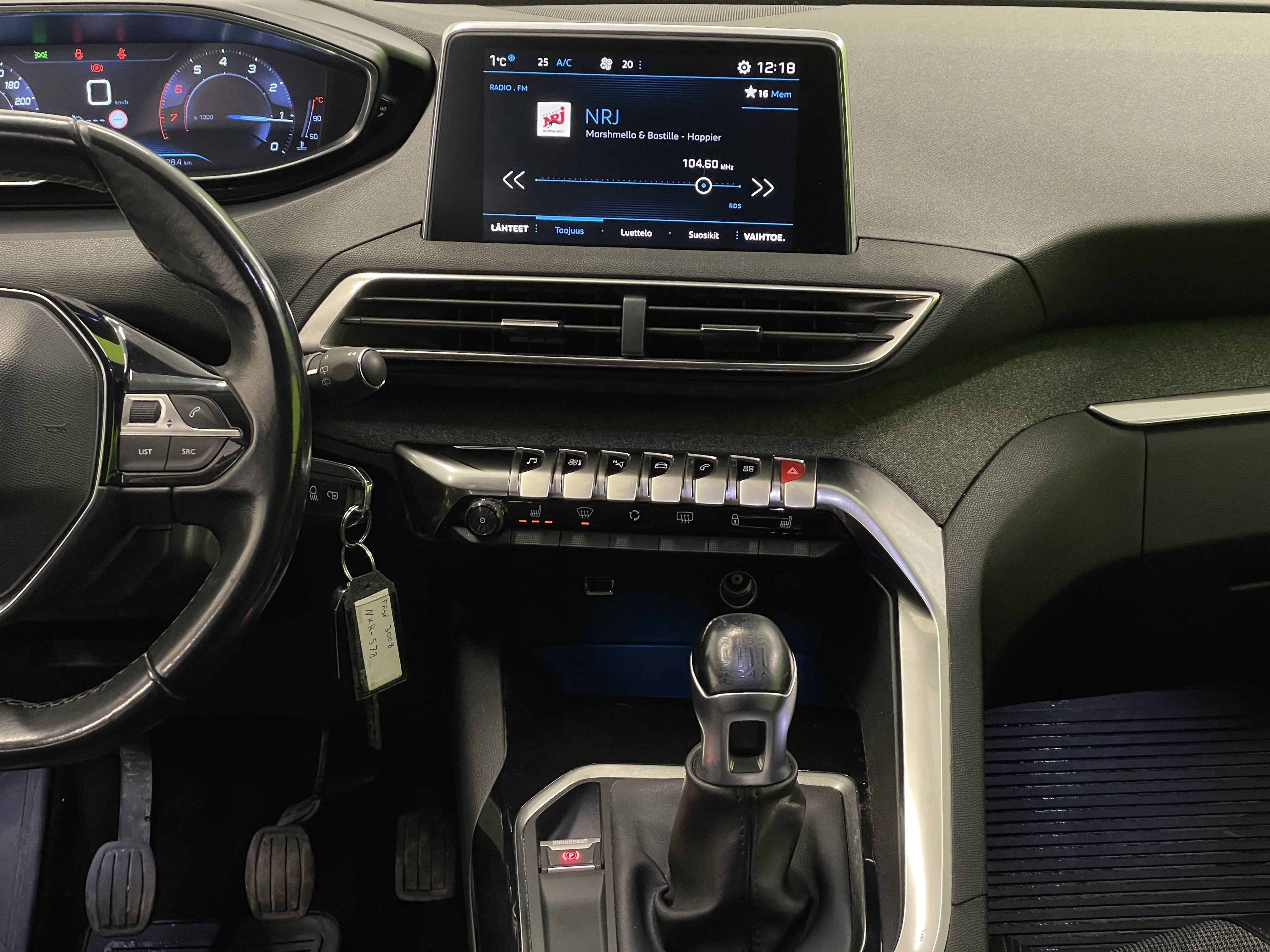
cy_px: 476
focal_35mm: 52
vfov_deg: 28.0
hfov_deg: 36.8
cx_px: 635
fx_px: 1908
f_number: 2
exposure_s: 1/50
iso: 160
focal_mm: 6
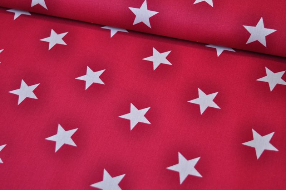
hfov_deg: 33.4
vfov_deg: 22.6
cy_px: 95
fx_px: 476
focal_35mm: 60
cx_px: 143
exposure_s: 1/80
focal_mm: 40
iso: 400
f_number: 4.8
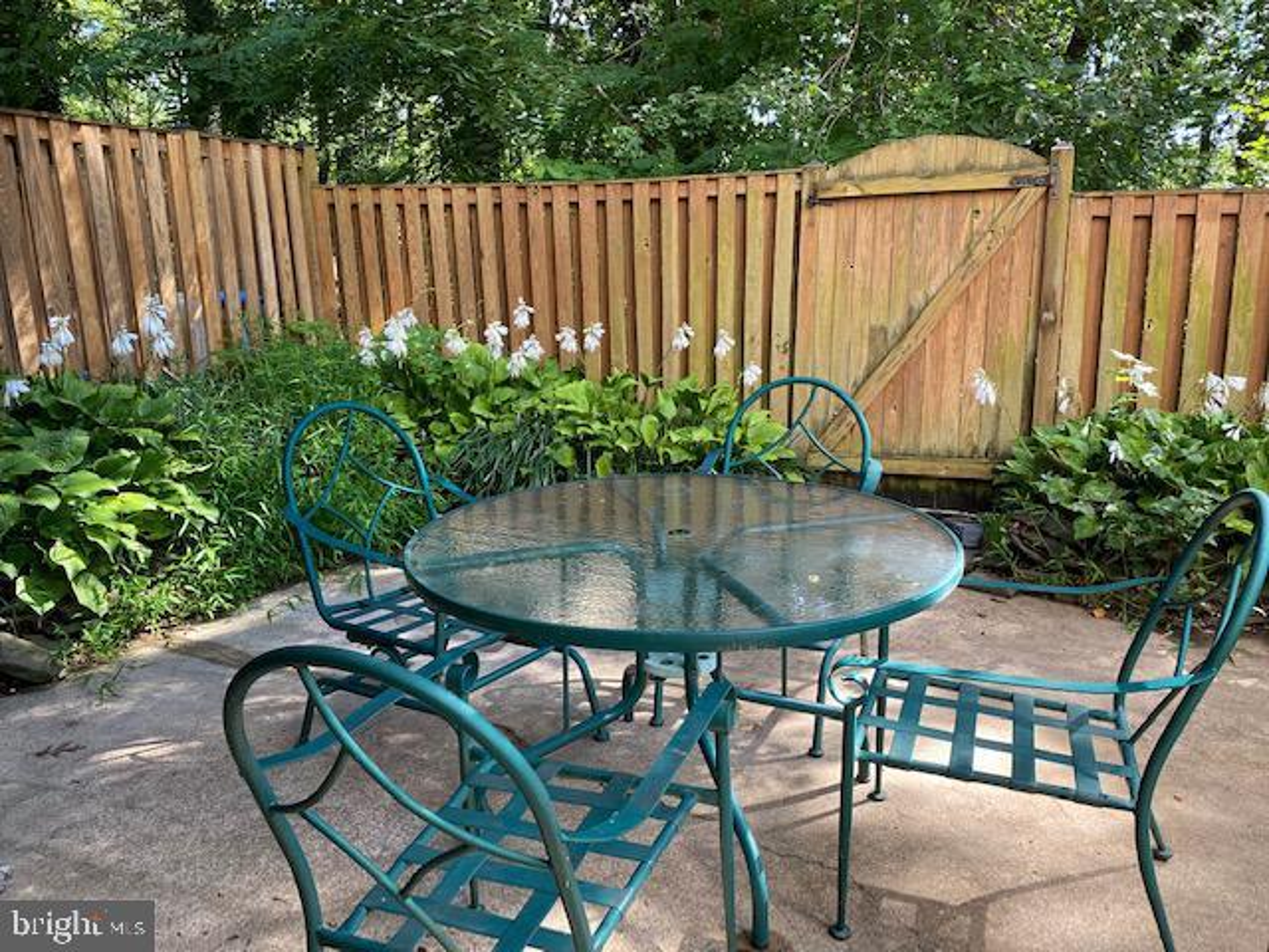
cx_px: 634
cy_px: 476
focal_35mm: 26
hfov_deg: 67.3
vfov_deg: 53.1
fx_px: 953
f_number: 1.8
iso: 50
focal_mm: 4.25
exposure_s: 1/121
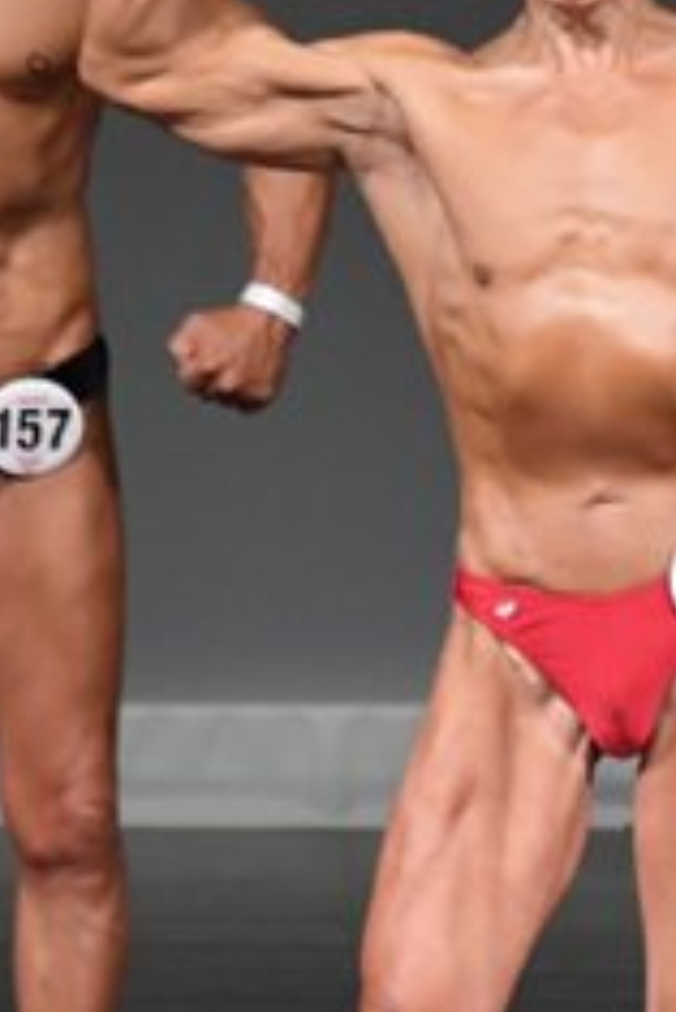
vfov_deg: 1.7
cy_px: 564
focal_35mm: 1237
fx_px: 34788
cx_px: 971
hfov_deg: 1.1
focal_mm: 250
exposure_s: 1/400
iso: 4000
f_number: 5.6
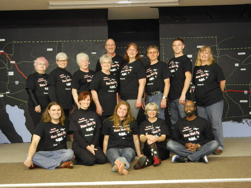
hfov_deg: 42.1
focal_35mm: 45
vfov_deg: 32.2
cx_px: 126
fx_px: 326
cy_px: 94
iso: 560
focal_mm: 8.1
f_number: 3.8
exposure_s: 1/15
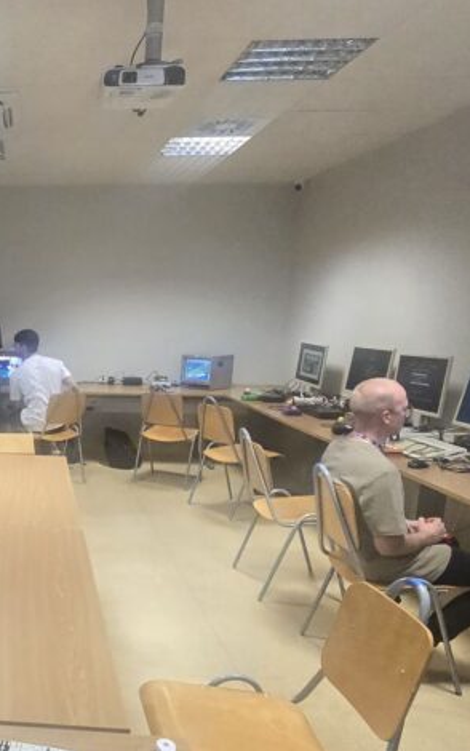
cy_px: 457
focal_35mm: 30
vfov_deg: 62.2
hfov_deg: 35.4
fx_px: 614
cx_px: -54
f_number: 2.2
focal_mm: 2.2
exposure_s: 1/50
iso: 800
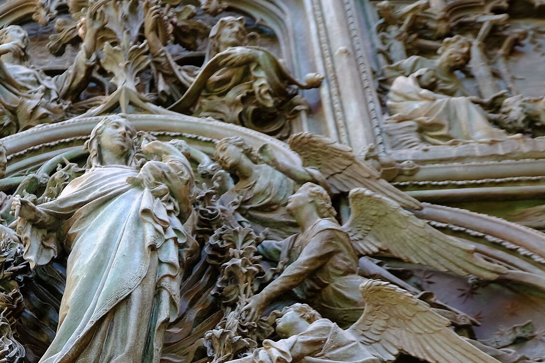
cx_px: 122
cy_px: 385
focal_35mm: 109
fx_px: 1650
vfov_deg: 12.4
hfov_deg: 18.6
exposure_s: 1/90
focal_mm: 34.3
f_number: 3.6
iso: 200
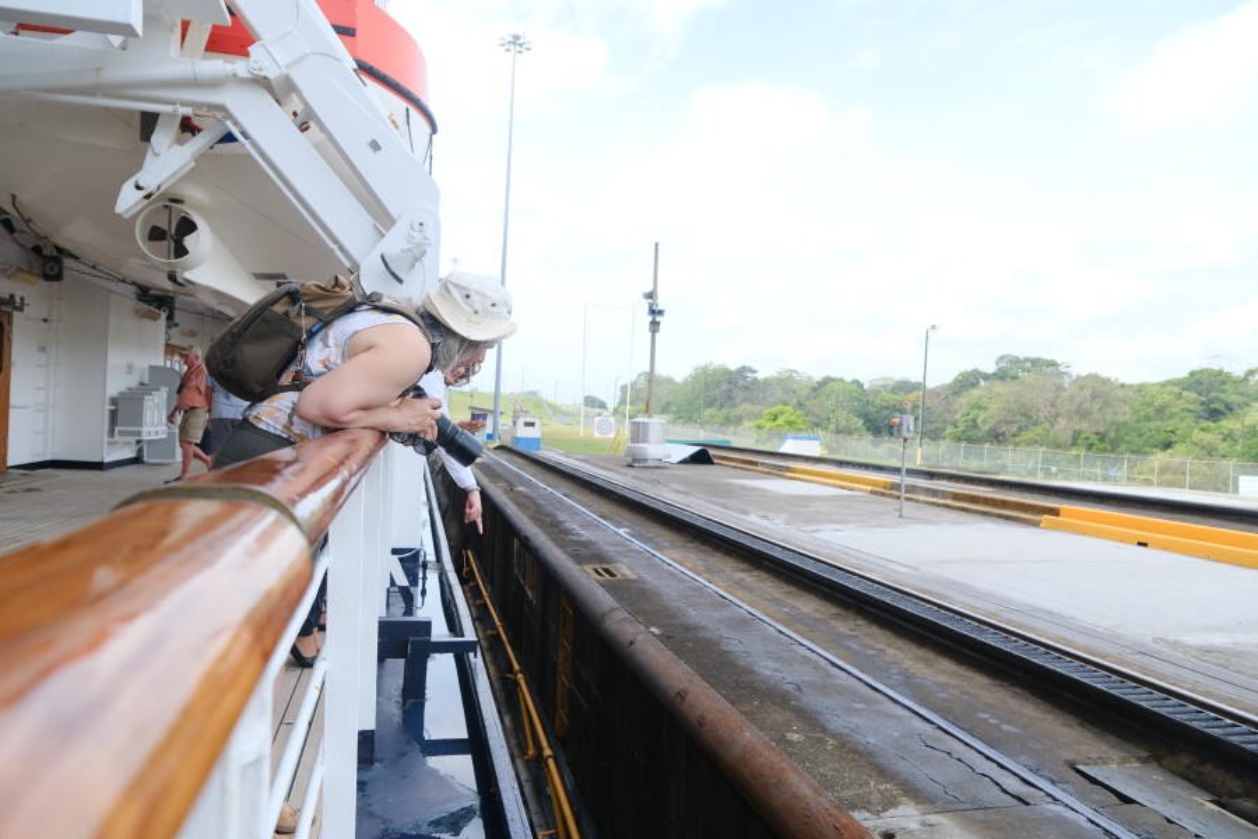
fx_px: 839
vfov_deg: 53.1
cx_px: 629
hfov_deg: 73.7
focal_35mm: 24
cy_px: 420
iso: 640
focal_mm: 16
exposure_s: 1/1000
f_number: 4
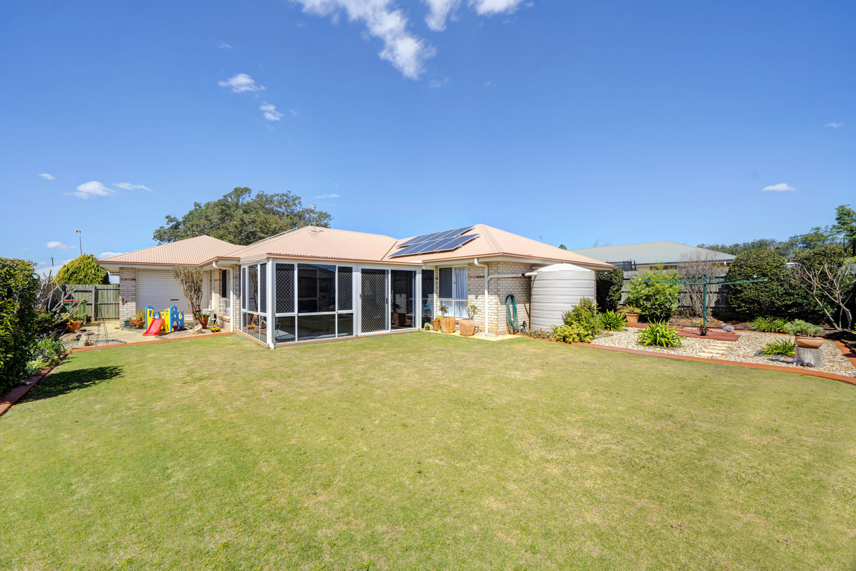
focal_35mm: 14
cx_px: 428
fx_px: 333
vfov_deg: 81.2
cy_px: 286
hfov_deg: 104.3
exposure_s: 1/200
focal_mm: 14
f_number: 8
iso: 100
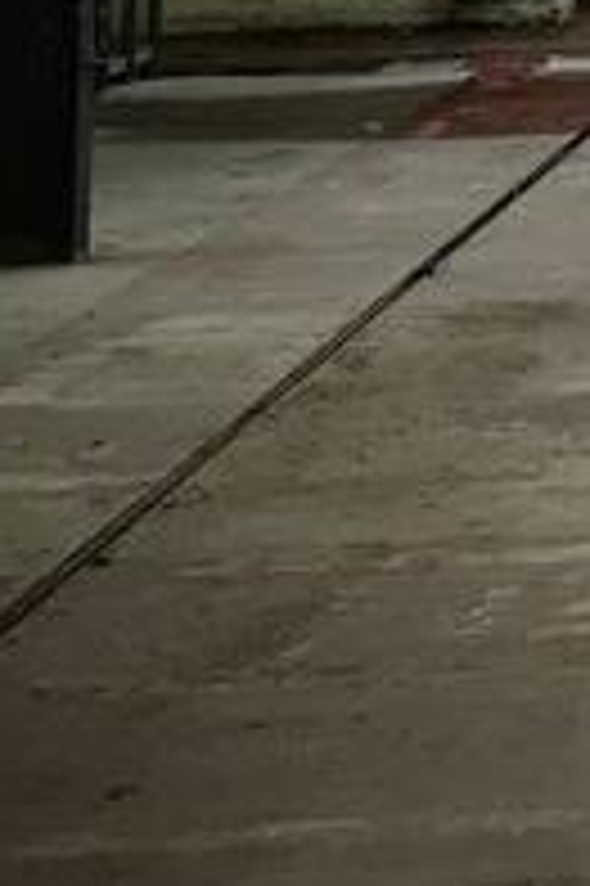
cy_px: -495
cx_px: 1680
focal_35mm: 146
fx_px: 3595
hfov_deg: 8.2
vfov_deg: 13.2
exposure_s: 1/33.3
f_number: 1.8
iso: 250
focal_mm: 5.58
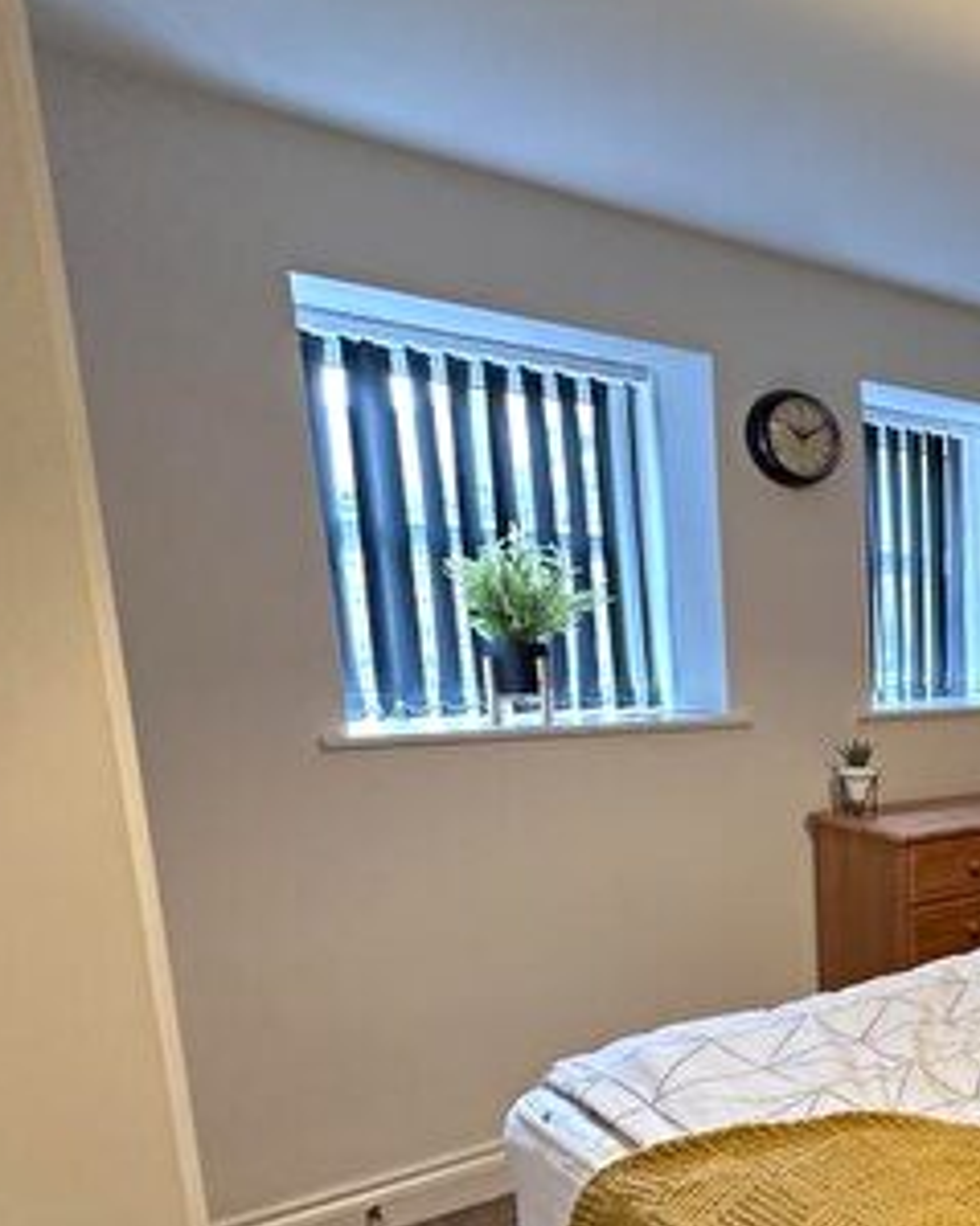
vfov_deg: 54.4
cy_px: 826
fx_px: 1161
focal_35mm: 32
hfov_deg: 34.3
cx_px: 1238
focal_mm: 2.22
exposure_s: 1/50
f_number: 2.2
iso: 200
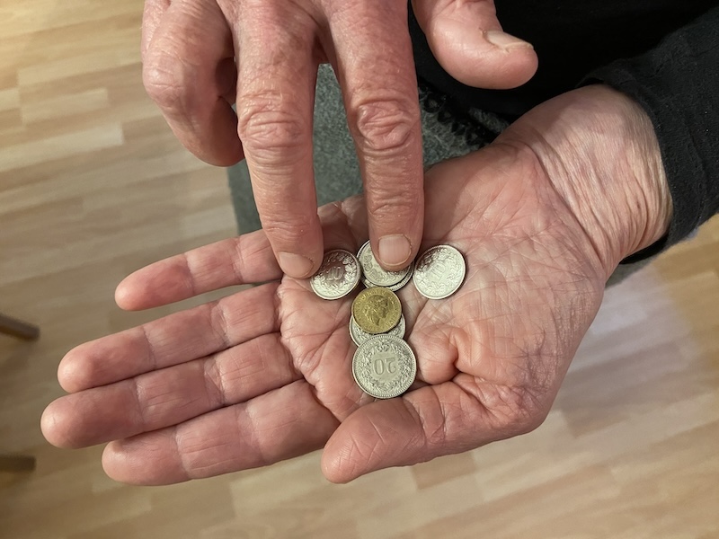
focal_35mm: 26
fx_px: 540
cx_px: 360
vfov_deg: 53.1
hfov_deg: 67.3
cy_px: 270
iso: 400
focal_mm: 4.25
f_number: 1.8
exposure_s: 1/50
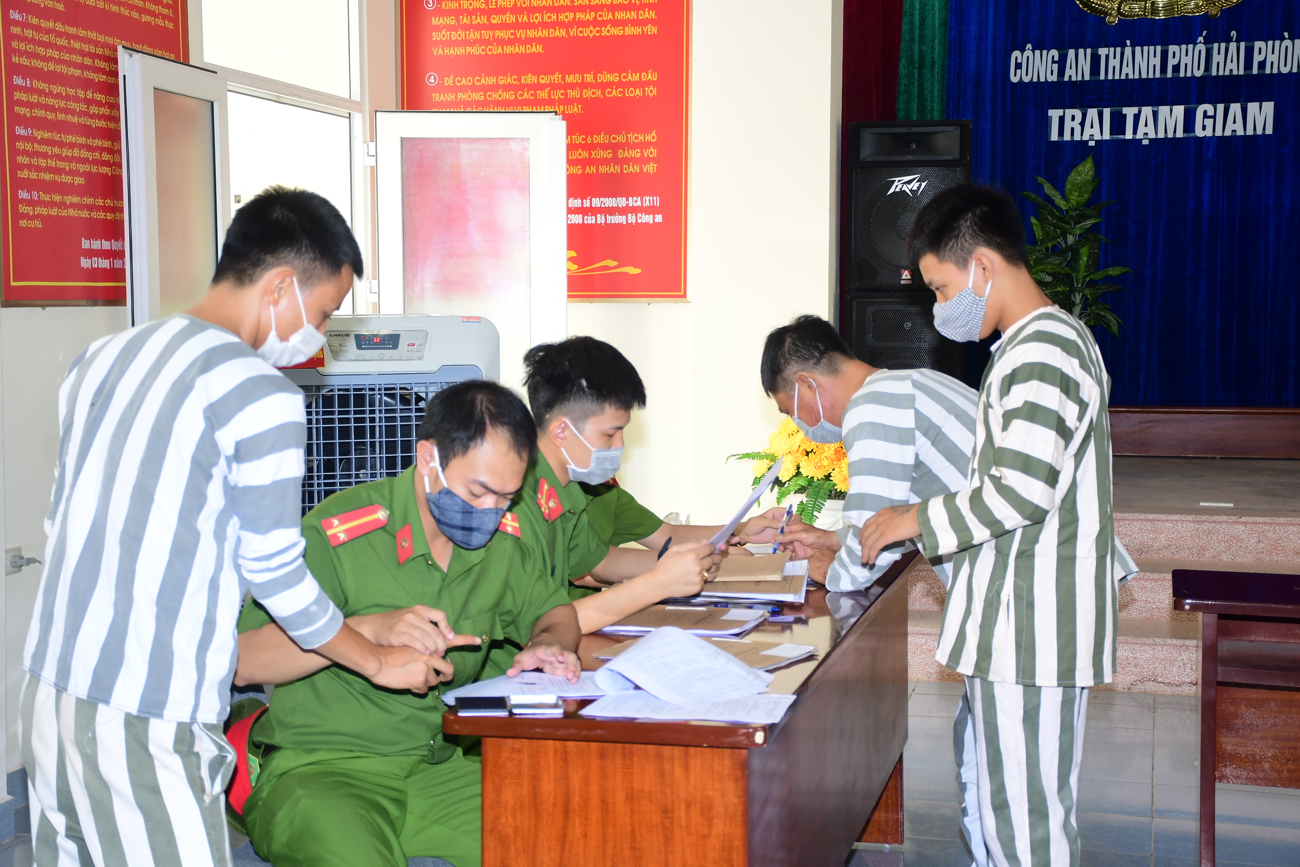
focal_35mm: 60
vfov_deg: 22.6
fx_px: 2166
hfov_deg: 33.4
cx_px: 650
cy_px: 434
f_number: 4.5
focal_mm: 40
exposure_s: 1/200
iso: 500
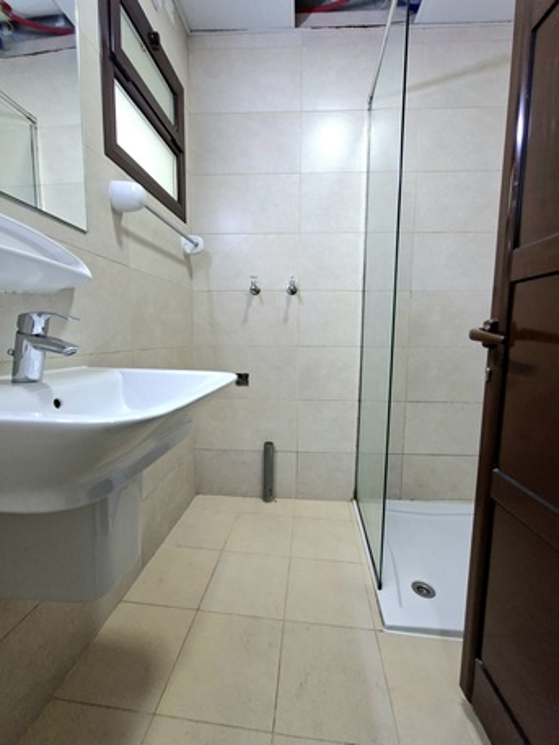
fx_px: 280
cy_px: 372
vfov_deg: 106.2
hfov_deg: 89.9
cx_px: 280
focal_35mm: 13
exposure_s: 1/40
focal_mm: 1.74
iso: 100
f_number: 2.2
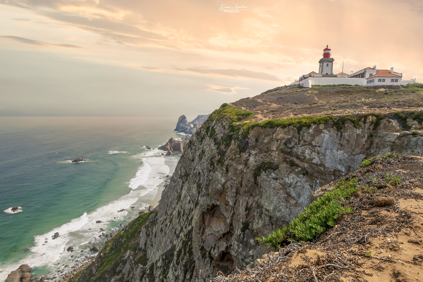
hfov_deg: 81.2
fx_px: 247
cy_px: 141
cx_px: 212
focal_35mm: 21
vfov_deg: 59.5
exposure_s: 1/200
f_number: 18
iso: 320
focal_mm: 14
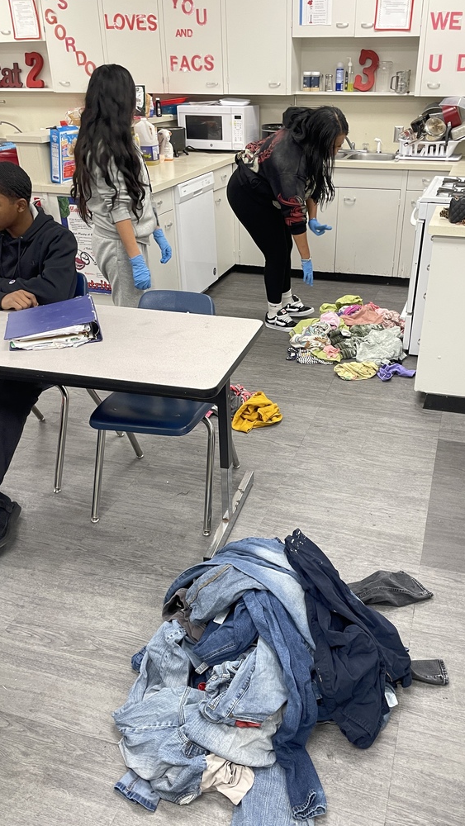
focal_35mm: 29
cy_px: 418
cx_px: 263
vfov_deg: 66.1
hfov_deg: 40.1
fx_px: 635
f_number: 1.6
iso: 100
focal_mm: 4.2
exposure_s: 1/60
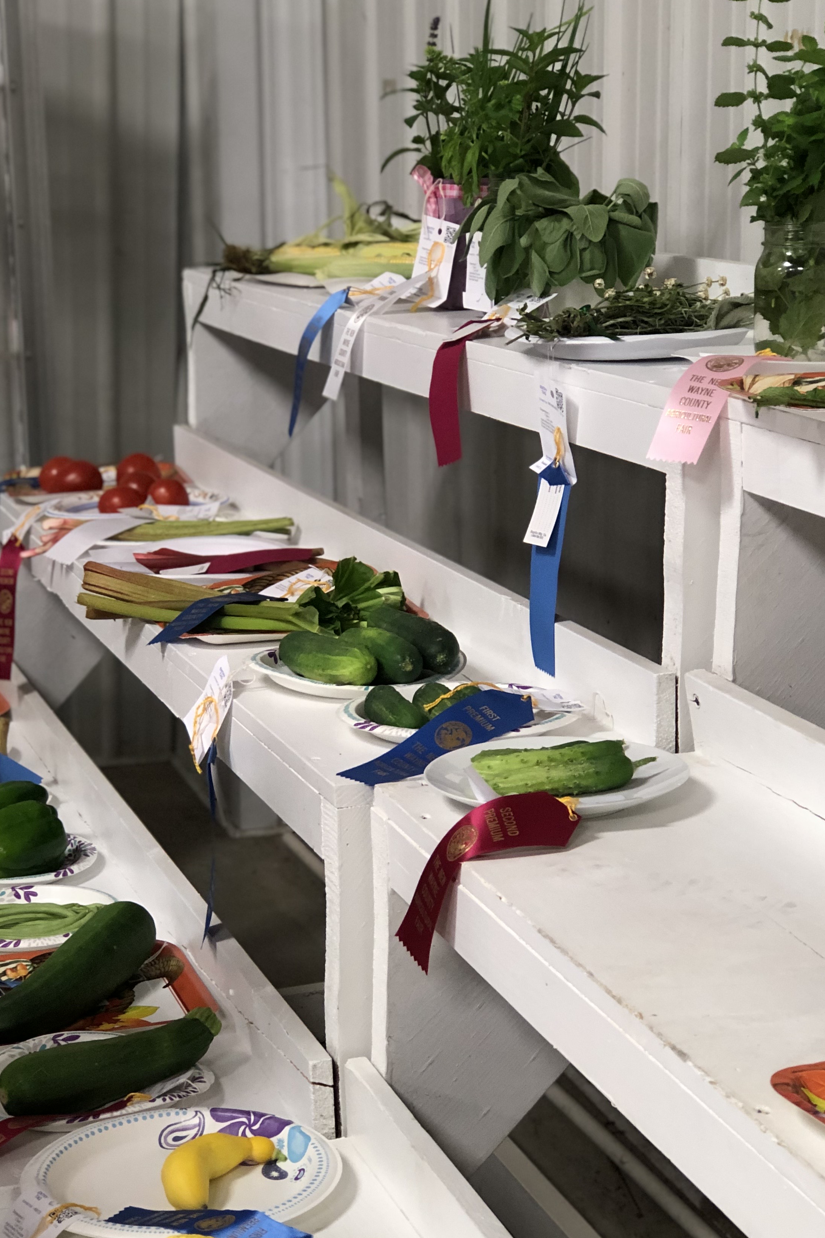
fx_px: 2509
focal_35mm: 73
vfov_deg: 27.7
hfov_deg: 18.7
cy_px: 707
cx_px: 382
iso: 100
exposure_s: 1/30
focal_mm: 6.6
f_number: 2.8
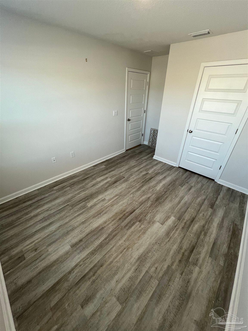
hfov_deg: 89.9
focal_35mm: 13
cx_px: 124
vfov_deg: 106.2
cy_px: 166
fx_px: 124
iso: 125
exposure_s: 1/120
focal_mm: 1.57
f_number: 1.8
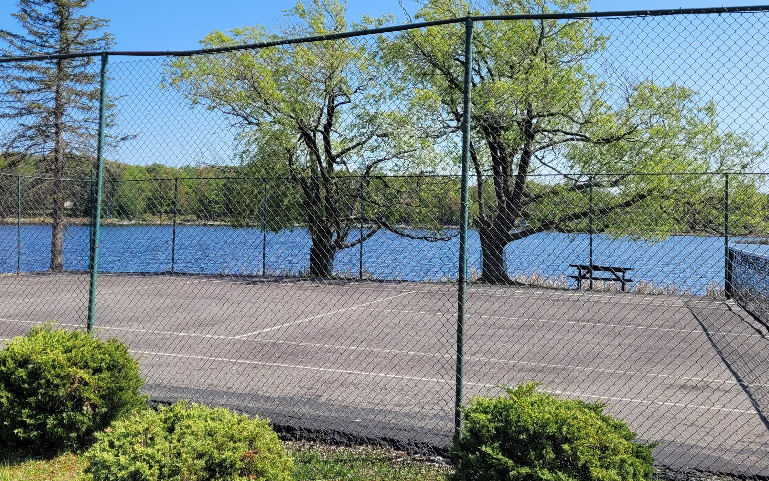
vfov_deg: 34.4
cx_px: 354
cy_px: 207
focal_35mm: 37
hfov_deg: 52.7
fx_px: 775
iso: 40
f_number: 1.8
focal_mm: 5.4
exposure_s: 1/1700
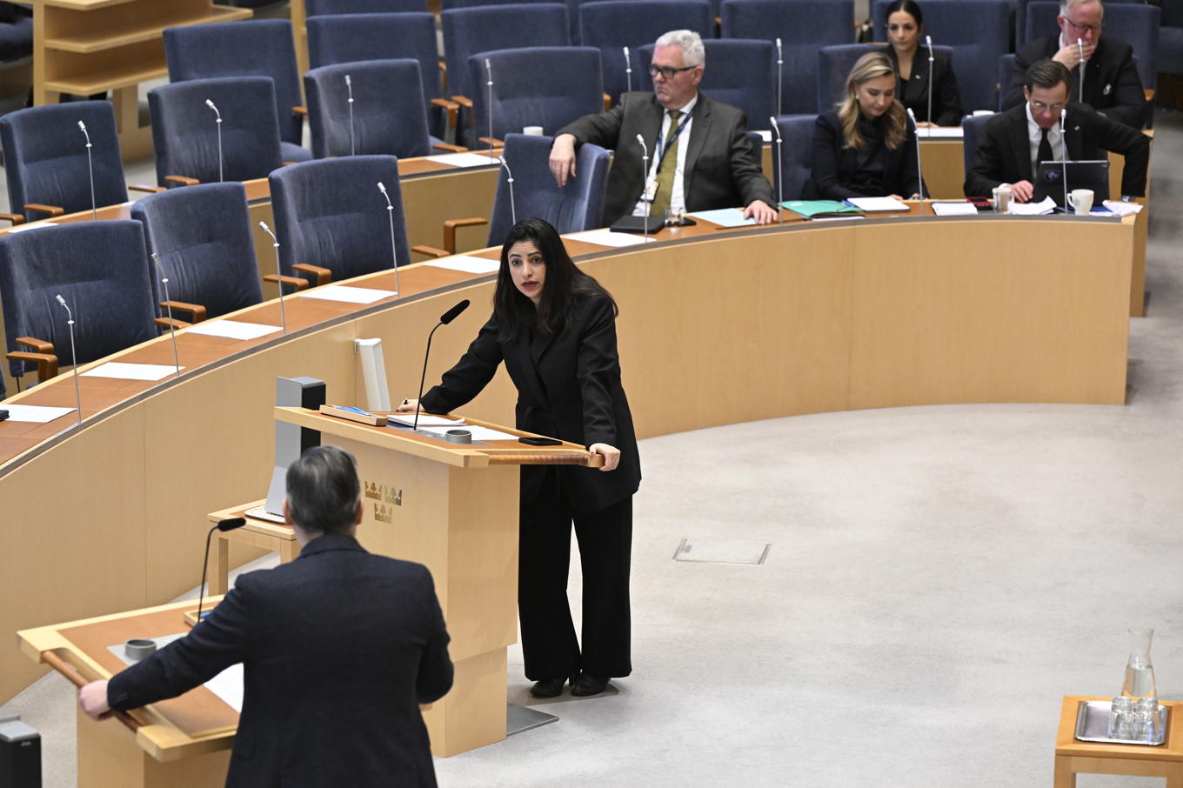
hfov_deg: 13.3
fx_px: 5092
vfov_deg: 8.9
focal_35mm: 155
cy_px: 394
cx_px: 592
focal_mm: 155
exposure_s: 1/400
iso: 4000
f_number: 4.5
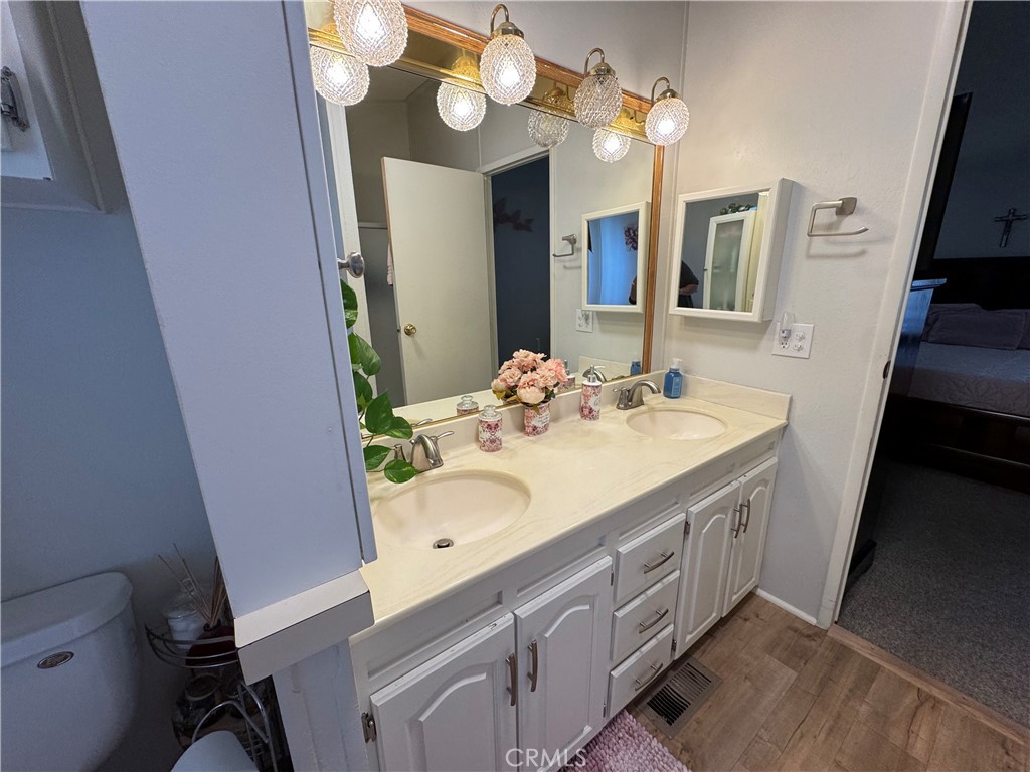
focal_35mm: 14
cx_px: 515
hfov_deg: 102.1
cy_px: 386
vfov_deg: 85.7
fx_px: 417
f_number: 2.2
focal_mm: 2.22
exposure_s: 1/120
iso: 160
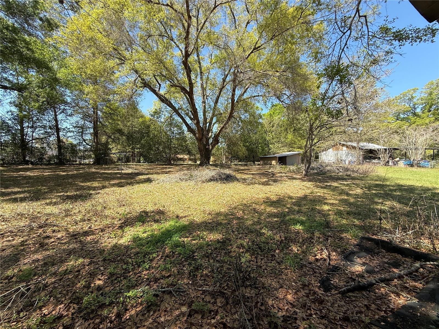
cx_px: 220
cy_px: 164
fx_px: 178
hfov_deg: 102.1
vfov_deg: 85.7
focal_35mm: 14
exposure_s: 1/585
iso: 50
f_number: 2.2
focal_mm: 2.22
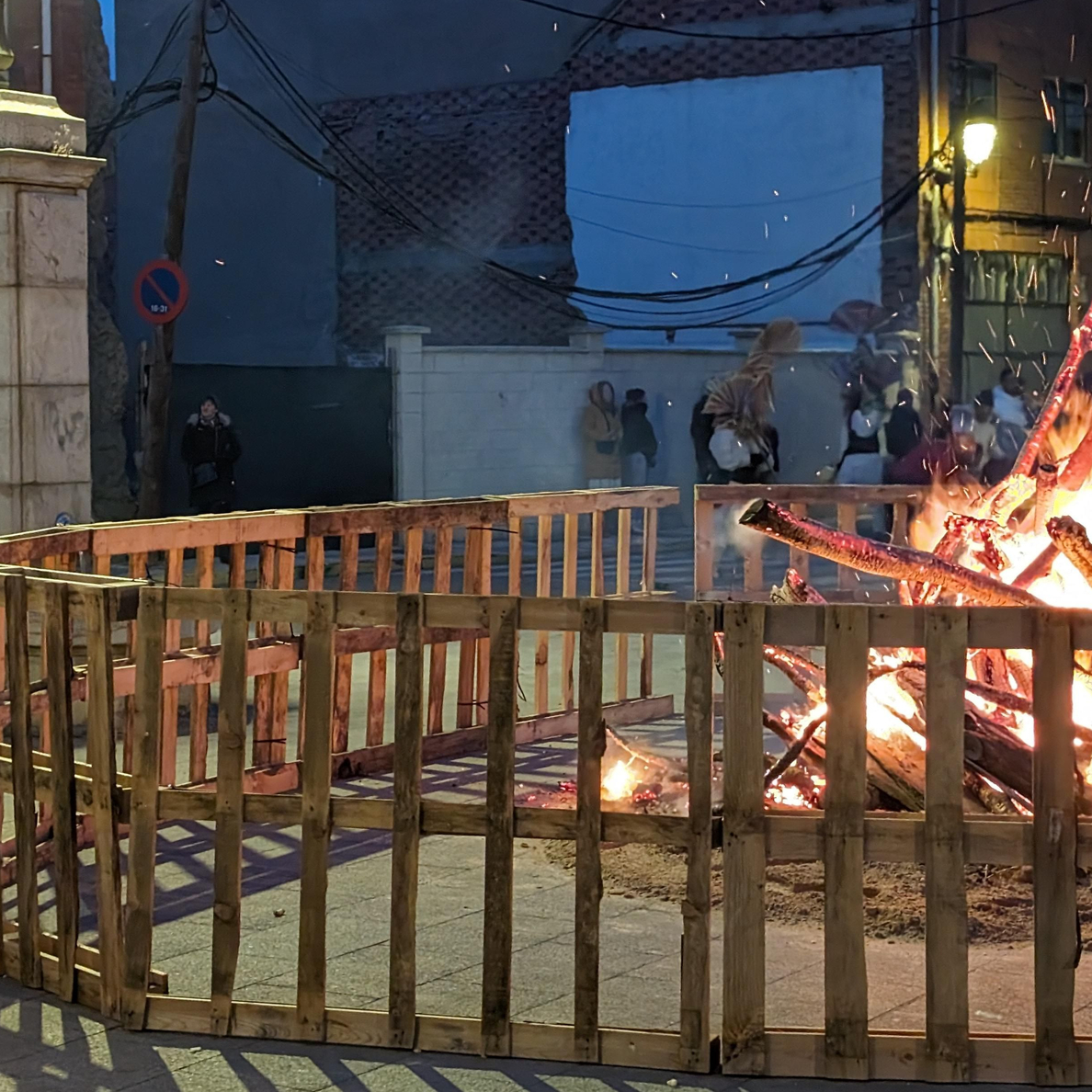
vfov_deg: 23.6
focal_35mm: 73
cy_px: 407
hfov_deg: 23.7
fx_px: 2605
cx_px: 520
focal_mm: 6.9
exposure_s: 1/49.1
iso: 758
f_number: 1.68
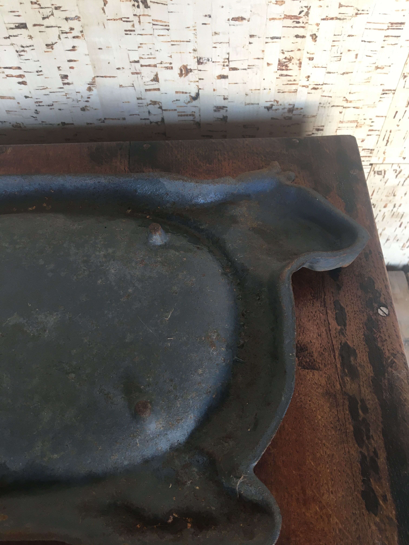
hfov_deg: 48.2
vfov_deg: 61.7
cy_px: 272
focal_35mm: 29
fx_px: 457
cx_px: 204
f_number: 2.2
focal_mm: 4.15
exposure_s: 1/33
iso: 80
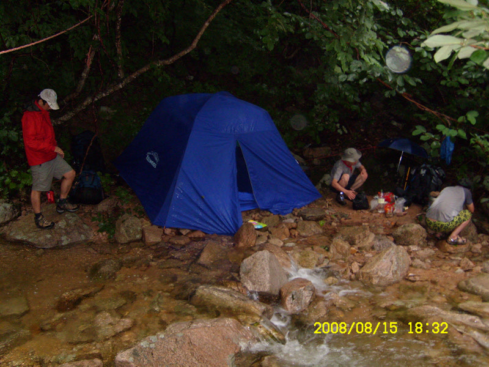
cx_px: 244
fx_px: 494
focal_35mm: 35
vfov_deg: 40.7
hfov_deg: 52.6
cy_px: 184
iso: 300
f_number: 2.8
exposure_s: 1/30
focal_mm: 5.8
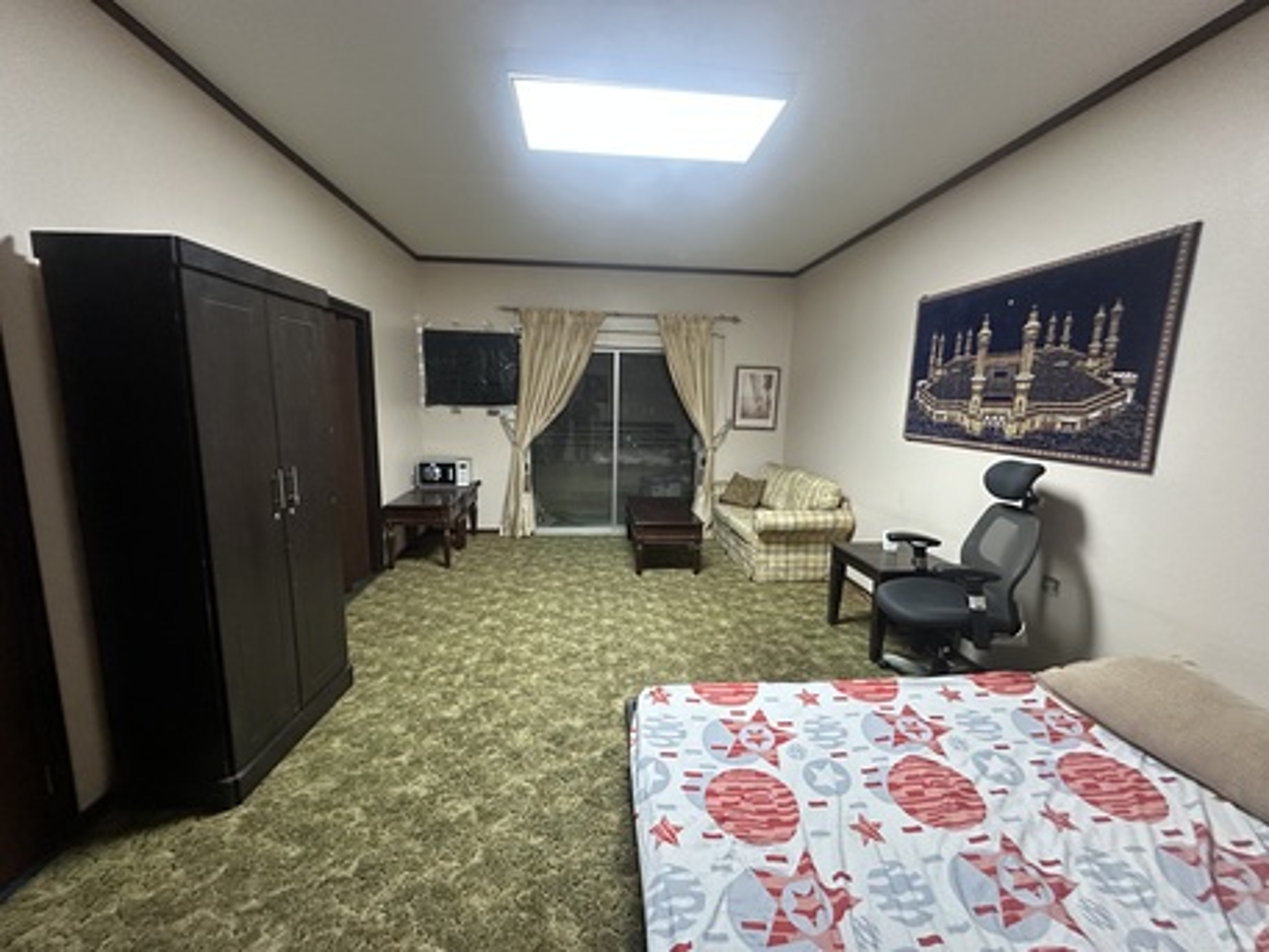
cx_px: 634
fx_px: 513
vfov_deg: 85.7
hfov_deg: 102.0
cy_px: 476
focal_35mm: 14
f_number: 2.2
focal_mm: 2.22
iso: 800
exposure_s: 1/60
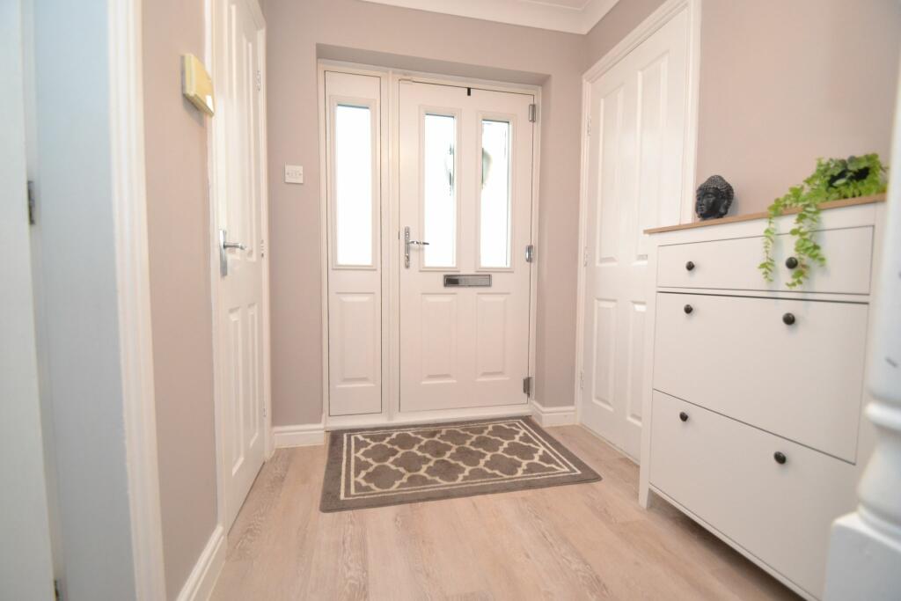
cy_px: 300
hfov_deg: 100.4
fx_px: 375
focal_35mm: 15
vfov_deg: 77.3
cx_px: 450
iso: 1600
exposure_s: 1/60
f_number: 3.5
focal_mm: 10
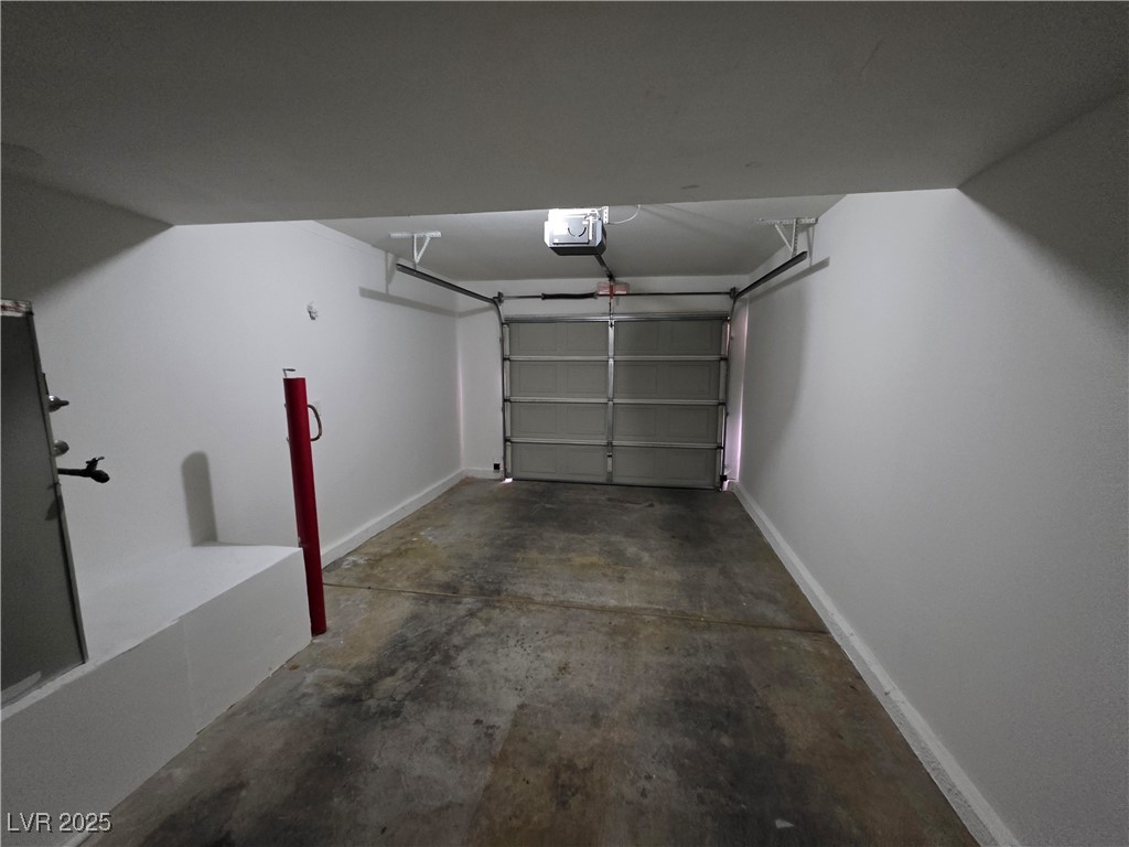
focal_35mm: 13
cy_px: 424
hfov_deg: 106.2
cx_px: 564
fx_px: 424
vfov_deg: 89.9
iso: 1250
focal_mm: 2.2
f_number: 1.9
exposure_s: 1/60
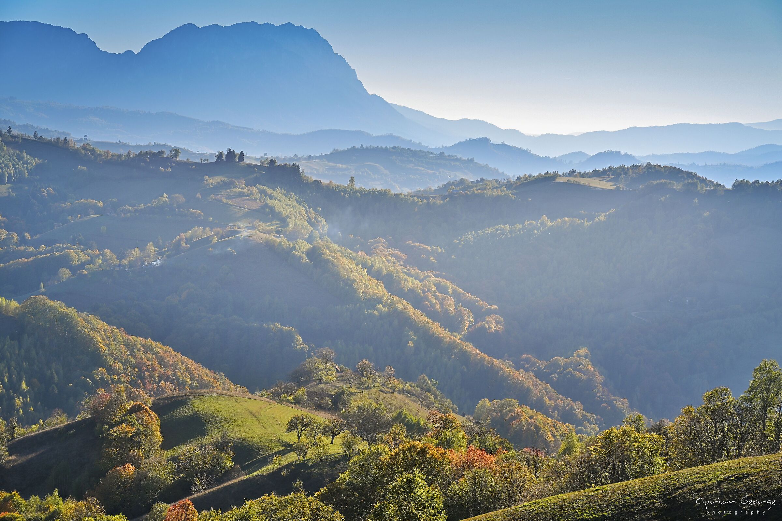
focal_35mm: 74
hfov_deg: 27.3
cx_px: 391
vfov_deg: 18.4
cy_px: 260
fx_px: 1607
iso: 125
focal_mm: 74
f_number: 10
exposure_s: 1/250
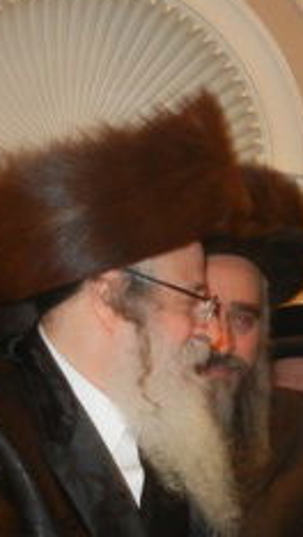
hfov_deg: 8.4
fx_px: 2067
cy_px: 583
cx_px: 186
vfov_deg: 14.5
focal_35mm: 145
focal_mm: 7.1
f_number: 3.7
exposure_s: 1/30
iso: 330
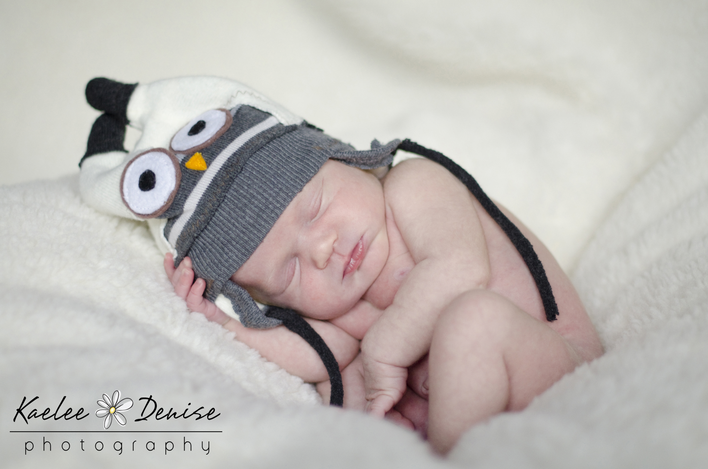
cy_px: 234
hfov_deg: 27.0
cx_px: 354
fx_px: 1472
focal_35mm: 75
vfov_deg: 18.1
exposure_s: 1/160
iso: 400
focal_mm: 50
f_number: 1.4
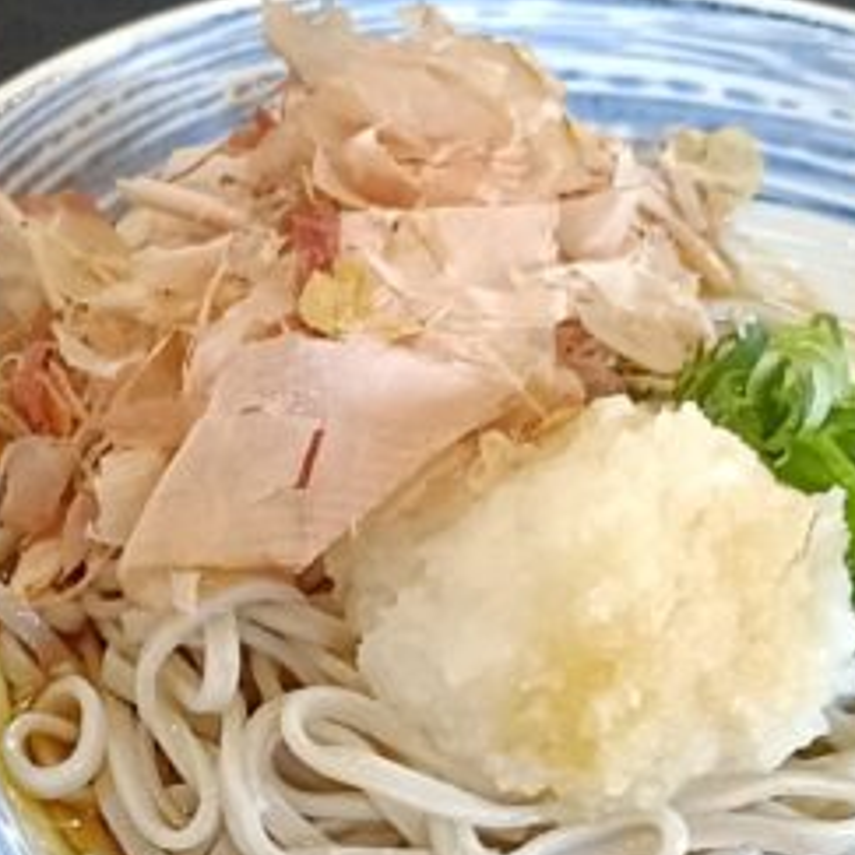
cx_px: -109
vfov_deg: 17.7
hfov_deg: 17.9
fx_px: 2599
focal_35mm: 93
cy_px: 1038
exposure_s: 1/50
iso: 1250
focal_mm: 4.7
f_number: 1.7
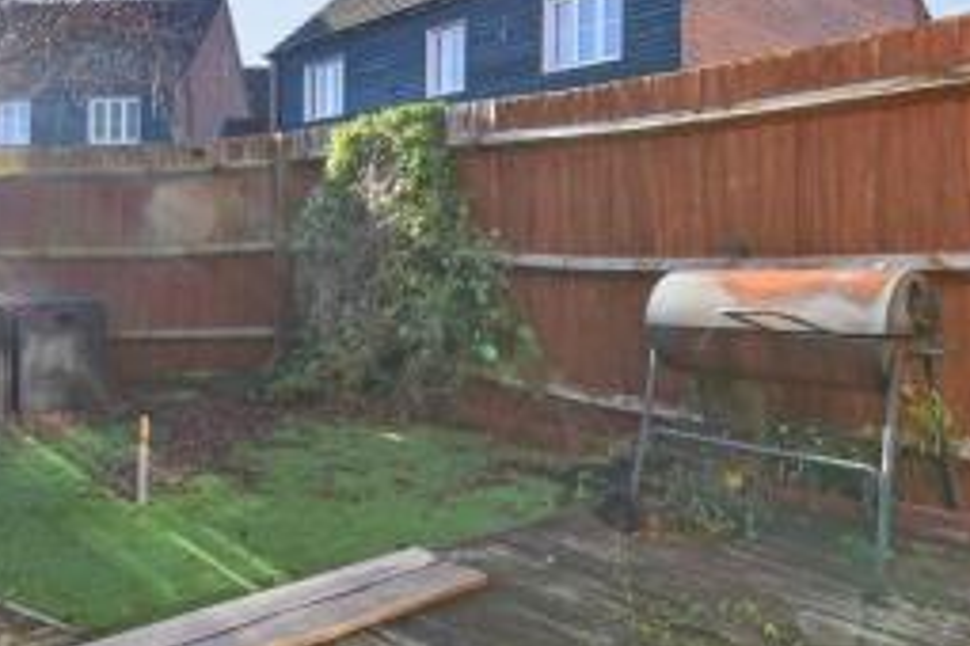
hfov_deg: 63.9
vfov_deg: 46.1
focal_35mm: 28
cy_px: 253
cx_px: 327
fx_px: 754
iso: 320
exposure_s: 1/320
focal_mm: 10
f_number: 8
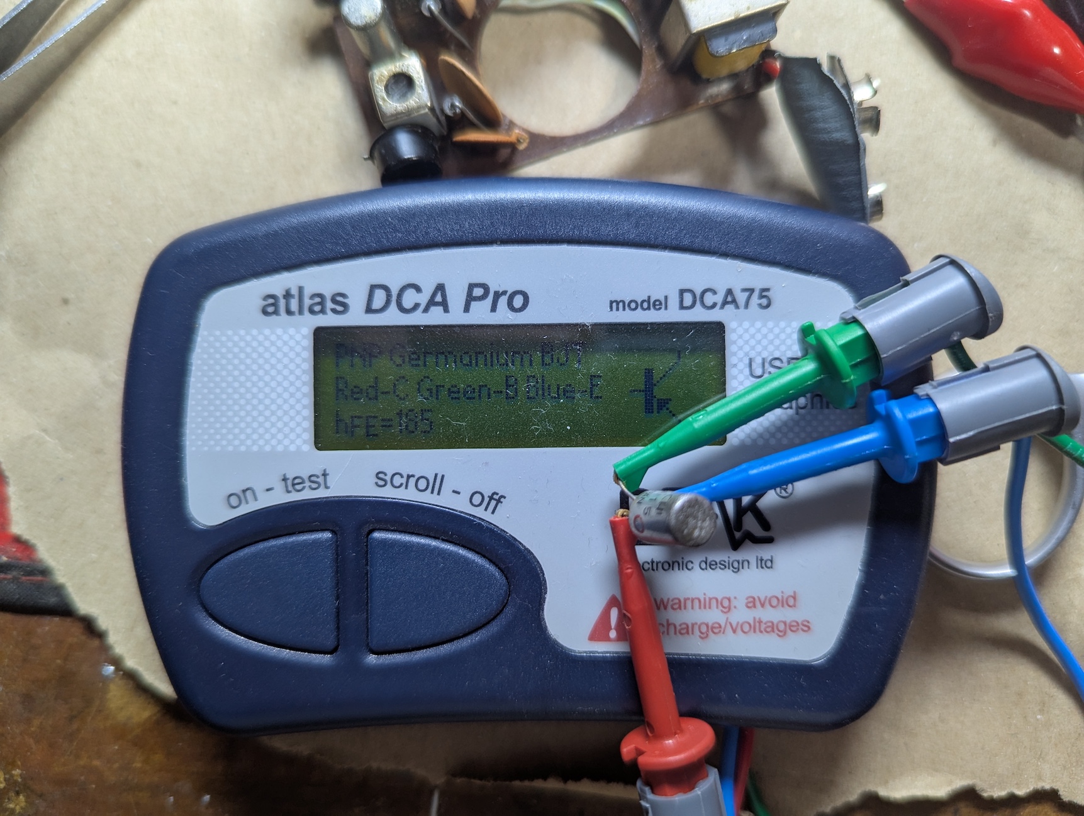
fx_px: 753
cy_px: 408
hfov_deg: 71.5
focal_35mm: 24
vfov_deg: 57.0
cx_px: 542
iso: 169
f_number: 1.85
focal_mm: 6.81
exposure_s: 1/48.5
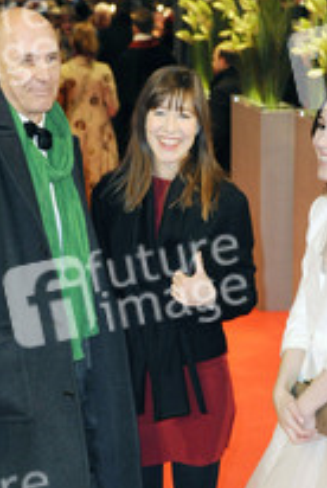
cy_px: 410
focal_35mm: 151
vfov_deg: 13.5
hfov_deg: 9.1
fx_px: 2050
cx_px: 194
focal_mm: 78
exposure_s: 1/200
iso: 3200
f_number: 5.6
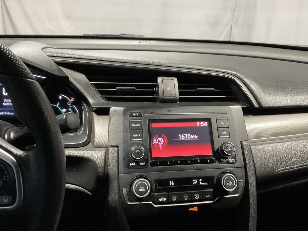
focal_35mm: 30
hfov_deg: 60.0
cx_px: 158
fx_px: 267
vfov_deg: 46.8
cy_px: 114
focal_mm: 3
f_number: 1.8
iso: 160
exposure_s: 1/60
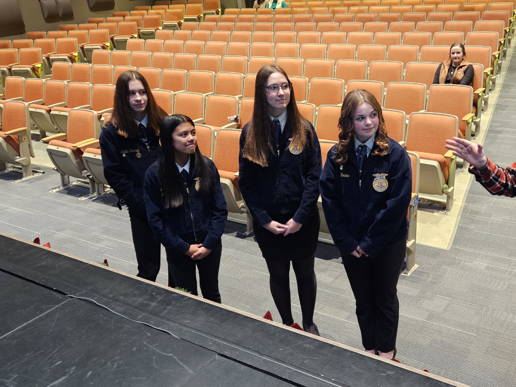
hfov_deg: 51.5
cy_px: 182
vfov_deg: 40.7
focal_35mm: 35
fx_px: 522
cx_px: 349
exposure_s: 1/35.3
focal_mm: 5.4
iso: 640
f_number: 1.8
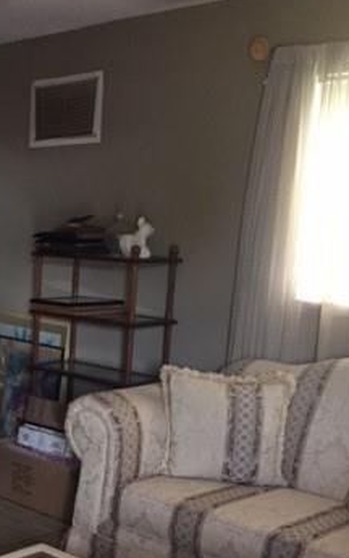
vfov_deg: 34.5
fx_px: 866
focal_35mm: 57
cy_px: 448
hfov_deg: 22.0
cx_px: 10
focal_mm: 4.15
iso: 125
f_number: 2.2
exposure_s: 1/30
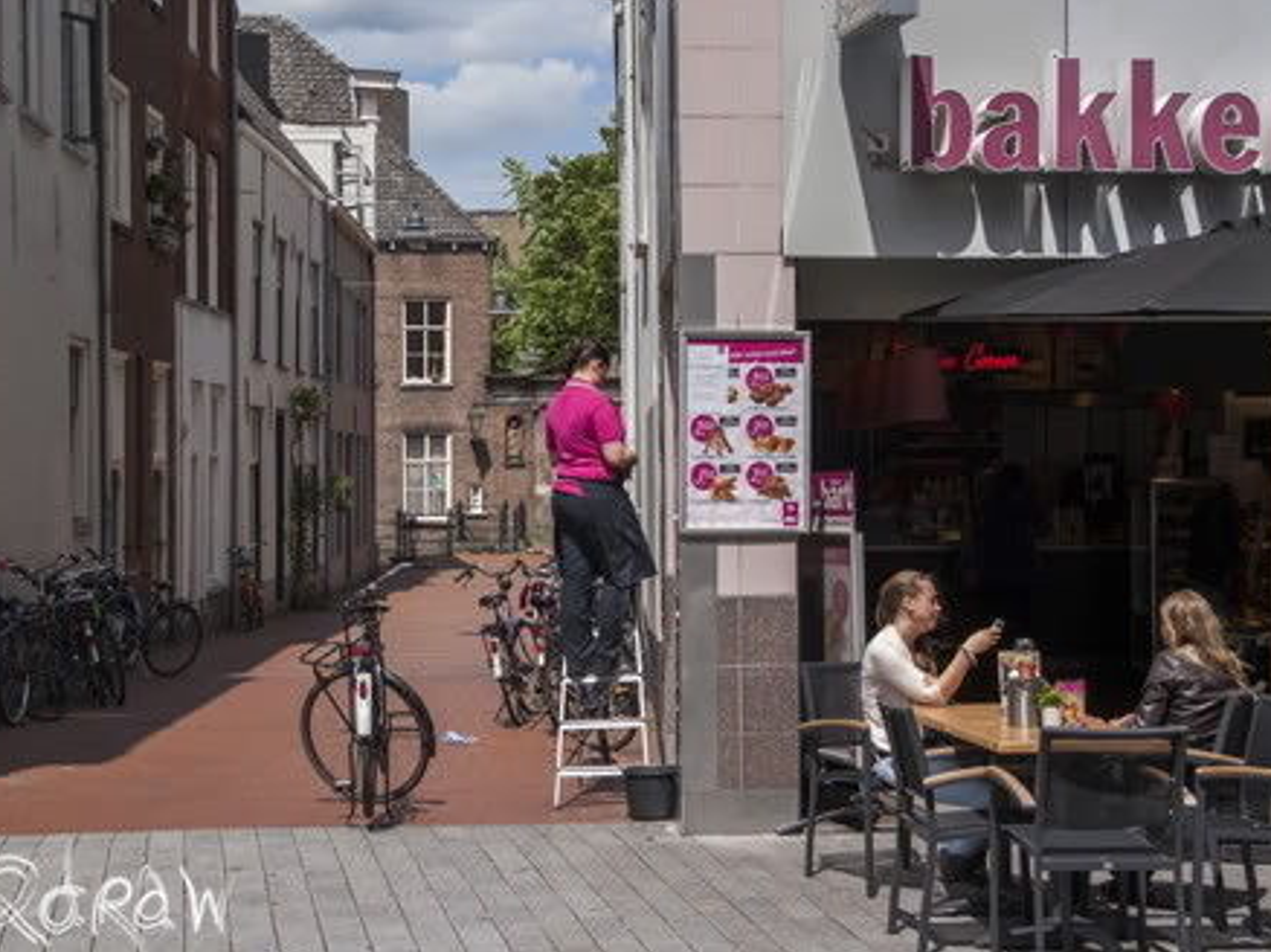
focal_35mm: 66
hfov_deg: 29.4
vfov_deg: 22.2
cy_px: 475
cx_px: 688
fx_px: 2422
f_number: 8
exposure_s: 1/200
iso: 100
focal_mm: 40
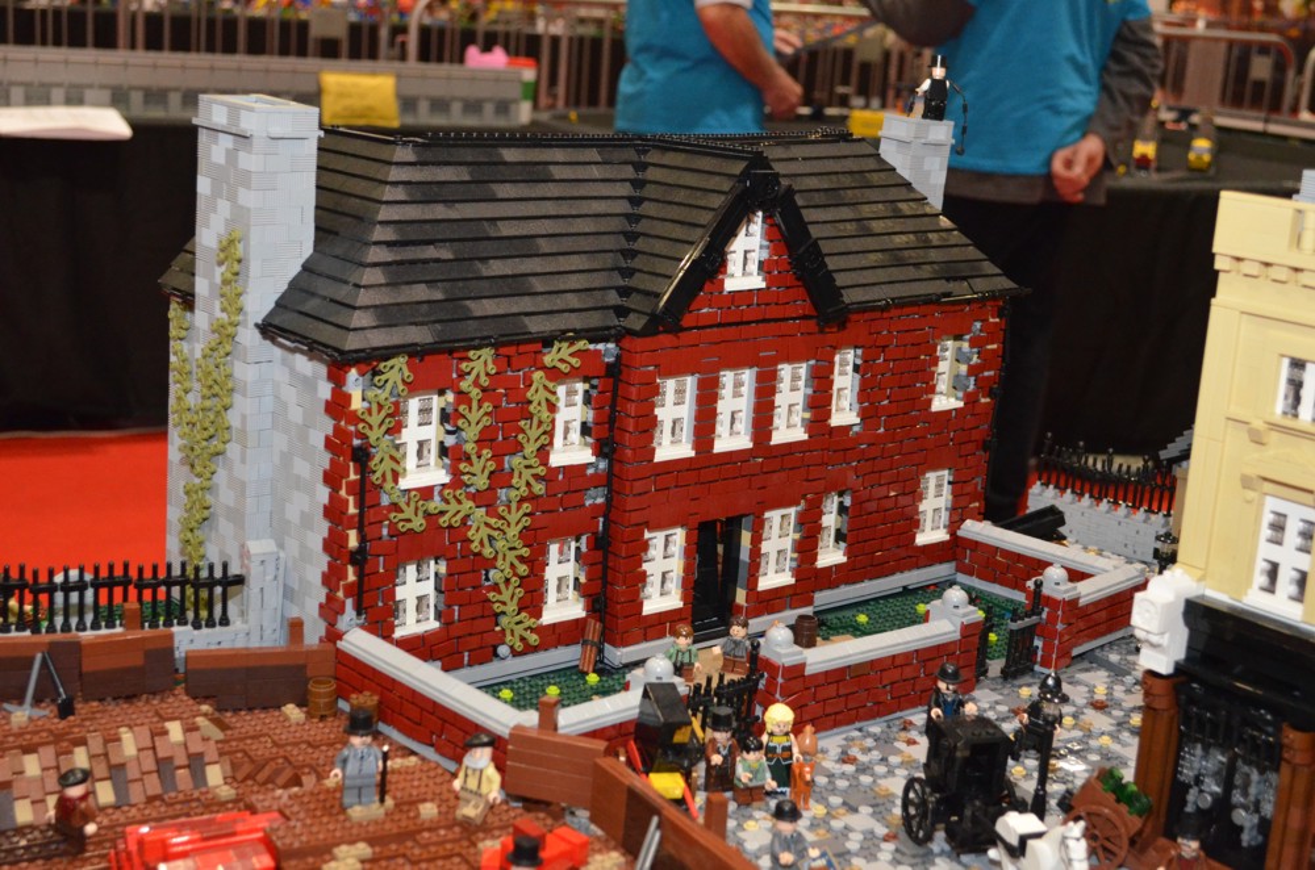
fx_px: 1913
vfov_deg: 25.6
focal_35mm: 52
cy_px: 435
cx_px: 658
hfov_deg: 37.9
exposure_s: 1/60
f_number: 5
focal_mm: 35
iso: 3200
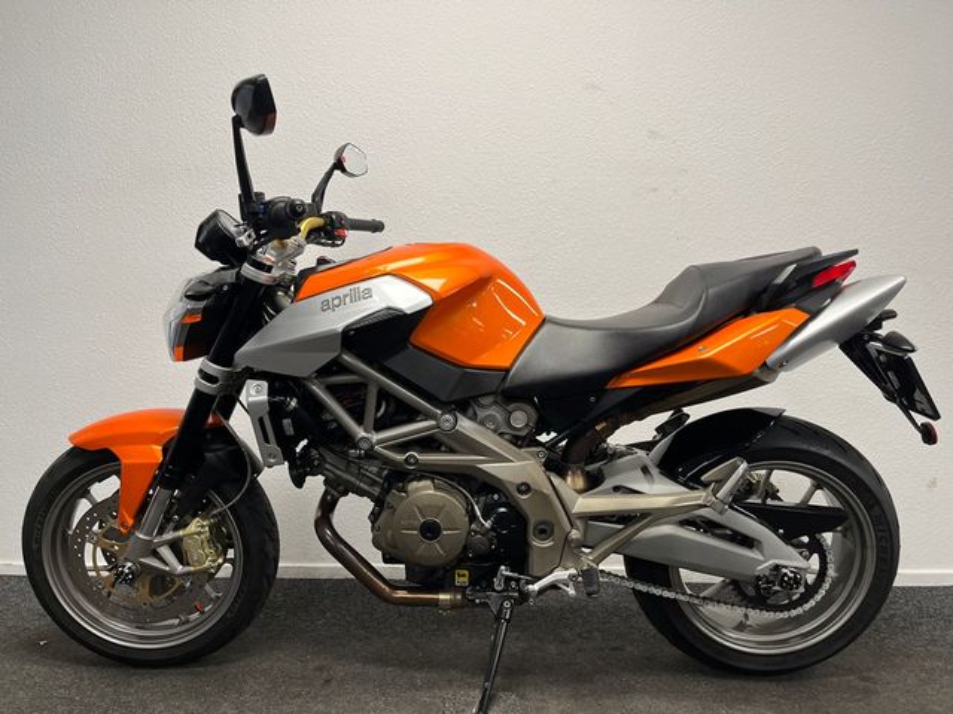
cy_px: 357
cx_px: 476
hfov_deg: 67.3
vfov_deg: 53.1
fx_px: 716
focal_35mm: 26
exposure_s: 1/100
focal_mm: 5.1
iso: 125
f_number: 1.6
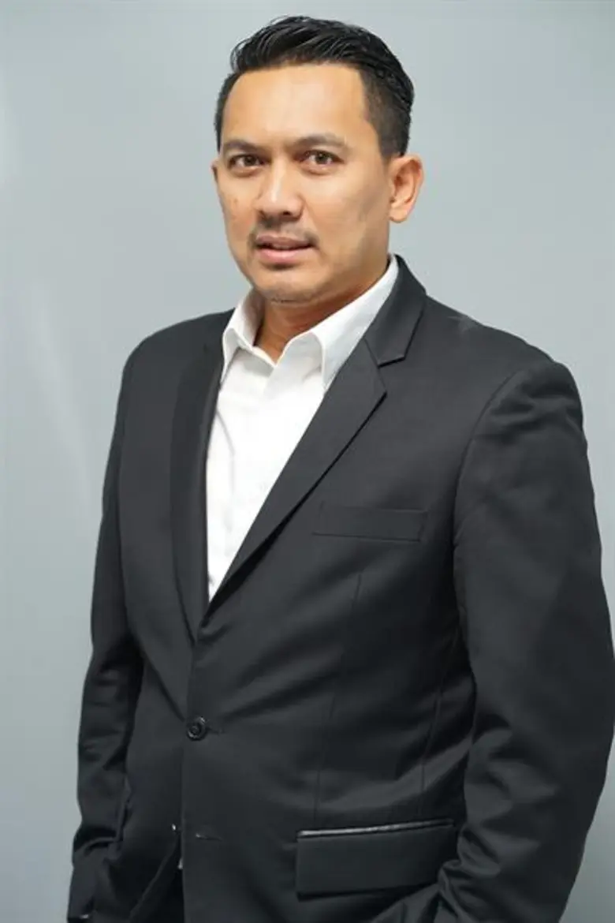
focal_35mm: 90
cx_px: 308
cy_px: 462
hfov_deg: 15.2
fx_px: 2306
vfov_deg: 22.6
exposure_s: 1/100
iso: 500
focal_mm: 90
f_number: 5.6
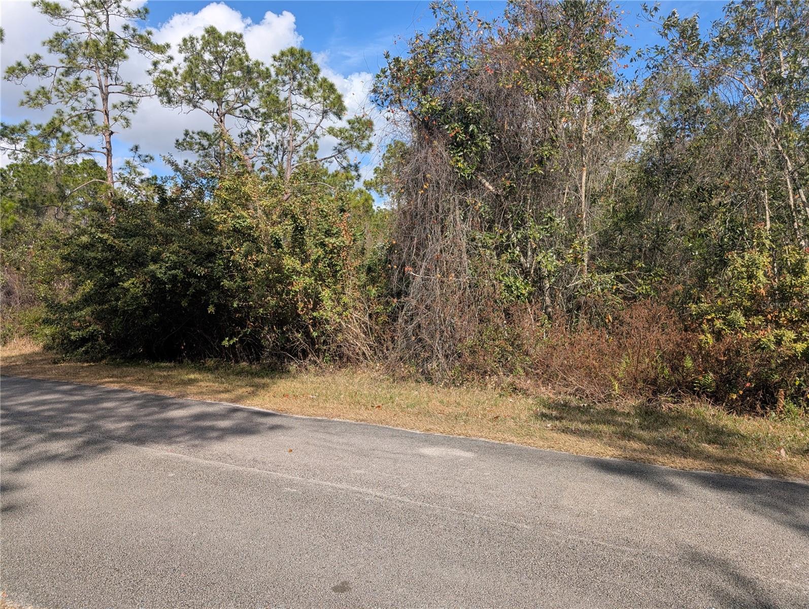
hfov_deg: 71.5
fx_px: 562
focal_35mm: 24
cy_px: 304
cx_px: 404
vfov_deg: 56.9
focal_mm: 6.9
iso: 21
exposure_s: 1/1087
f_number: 1.68
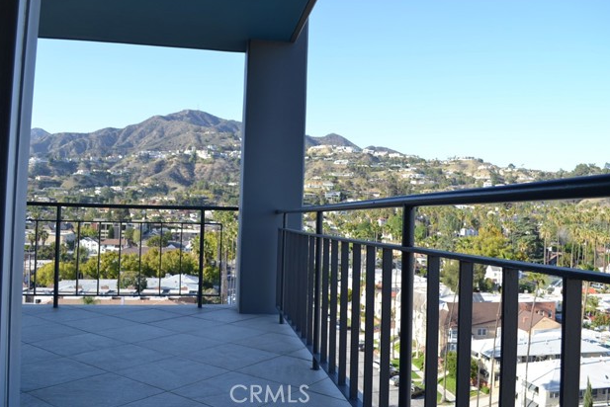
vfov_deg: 46.4
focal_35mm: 28
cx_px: 306
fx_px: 475
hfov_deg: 65.4
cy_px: 197
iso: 100
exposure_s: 1/160
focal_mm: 18
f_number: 6.3
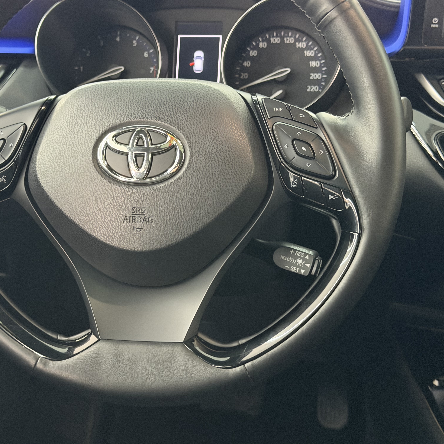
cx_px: 155
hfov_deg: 29.9
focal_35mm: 57
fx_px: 827
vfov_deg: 30.0
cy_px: 222
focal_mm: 6.76
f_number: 1.78
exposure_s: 1/35
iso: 500
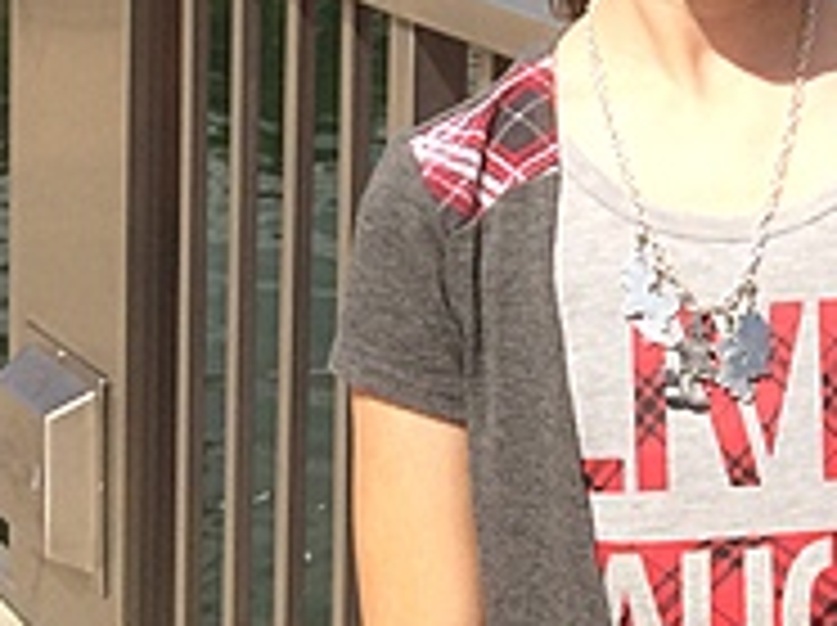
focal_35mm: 100
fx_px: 2415
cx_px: 855
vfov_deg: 13.7
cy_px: -378
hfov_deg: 19.1
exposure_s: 1/2933
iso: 40
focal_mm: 4.15
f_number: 2.2
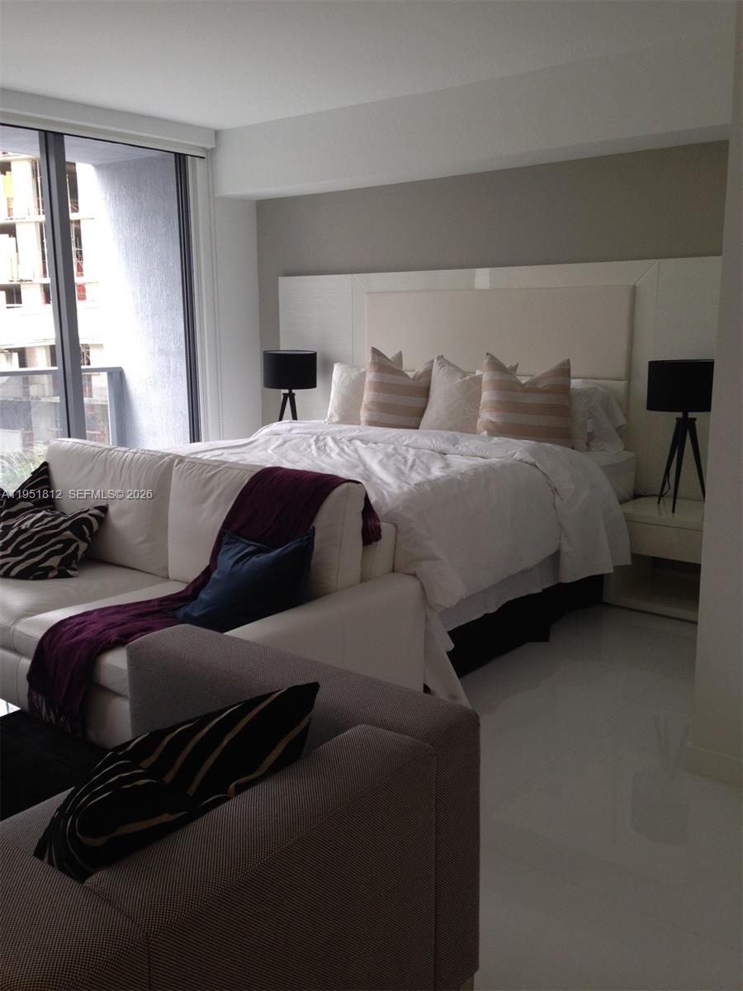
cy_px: 496
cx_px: 372
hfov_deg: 42.9
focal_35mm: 33
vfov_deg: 55.4
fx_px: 944
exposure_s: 1/60
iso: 64
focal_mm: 4.12
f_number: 2.4
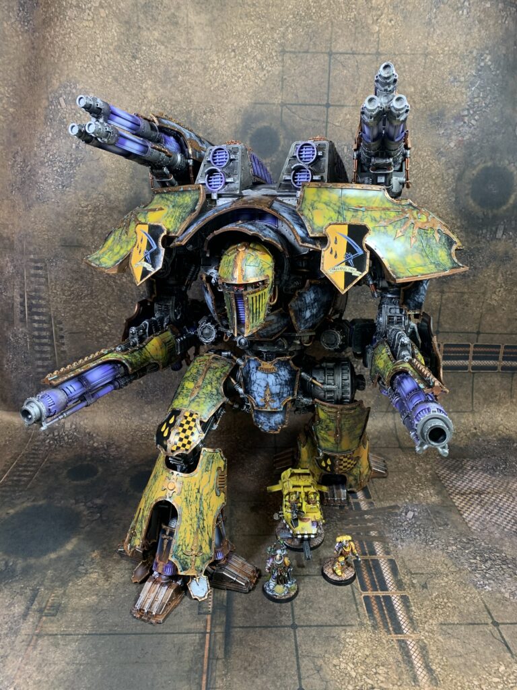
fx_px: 518
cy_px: 345
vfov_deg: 67.3
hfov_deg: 53.1
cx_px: 258
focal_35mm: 26
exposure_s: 1/60
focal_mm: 4.25
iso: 125
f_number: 1.8
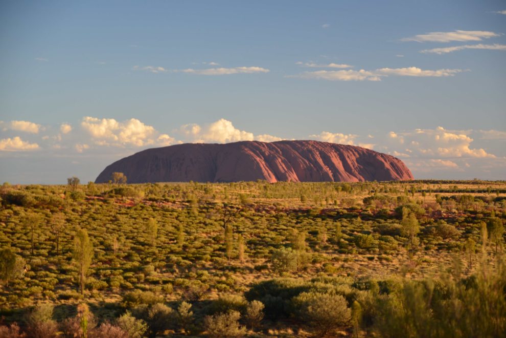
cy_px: 169
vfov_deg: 13.0
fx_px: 1476
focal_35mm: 105
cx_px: 253
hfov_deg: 19.5
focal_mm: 70
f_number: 4
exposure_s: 1/160
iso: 250
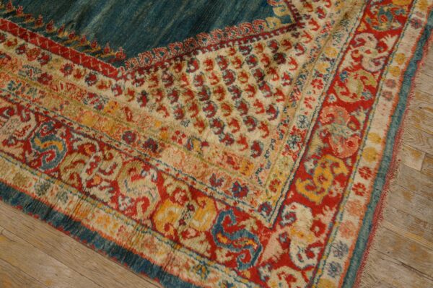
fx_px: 343
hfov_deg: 64.6
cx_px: 216
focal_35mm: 28
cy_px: 144
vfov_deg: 45.6
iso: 640
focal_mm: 19
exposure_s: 1/60
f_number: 4
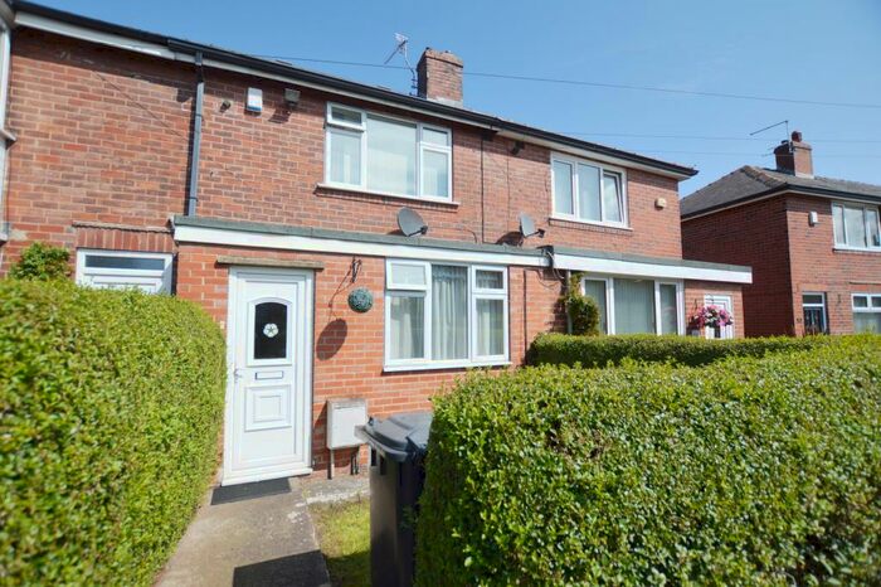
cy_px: 294
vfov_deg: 77.3
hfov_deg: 100.4
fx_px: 367
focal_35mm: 15
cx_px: 440
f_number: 3.5
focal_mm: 10
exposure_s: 1/1600
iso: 100
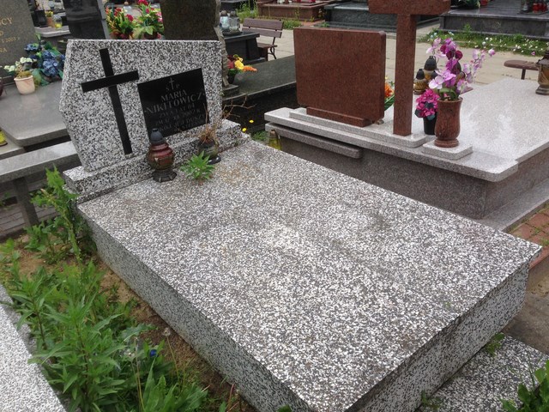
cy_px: 206
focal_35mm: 33
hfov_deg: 55.4
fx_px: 523
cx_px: 274
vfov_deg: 42.9
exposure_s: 1/1261
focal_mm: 4.12
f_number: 2.4
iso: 50
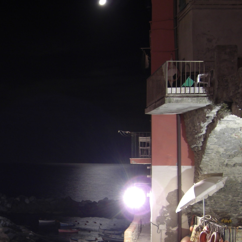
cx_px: 14
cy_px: 165
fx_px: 577
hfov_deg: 22.9
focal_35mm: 73
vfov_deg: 23.5
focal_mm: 7.9
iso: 80
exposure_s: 2
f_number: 2.8
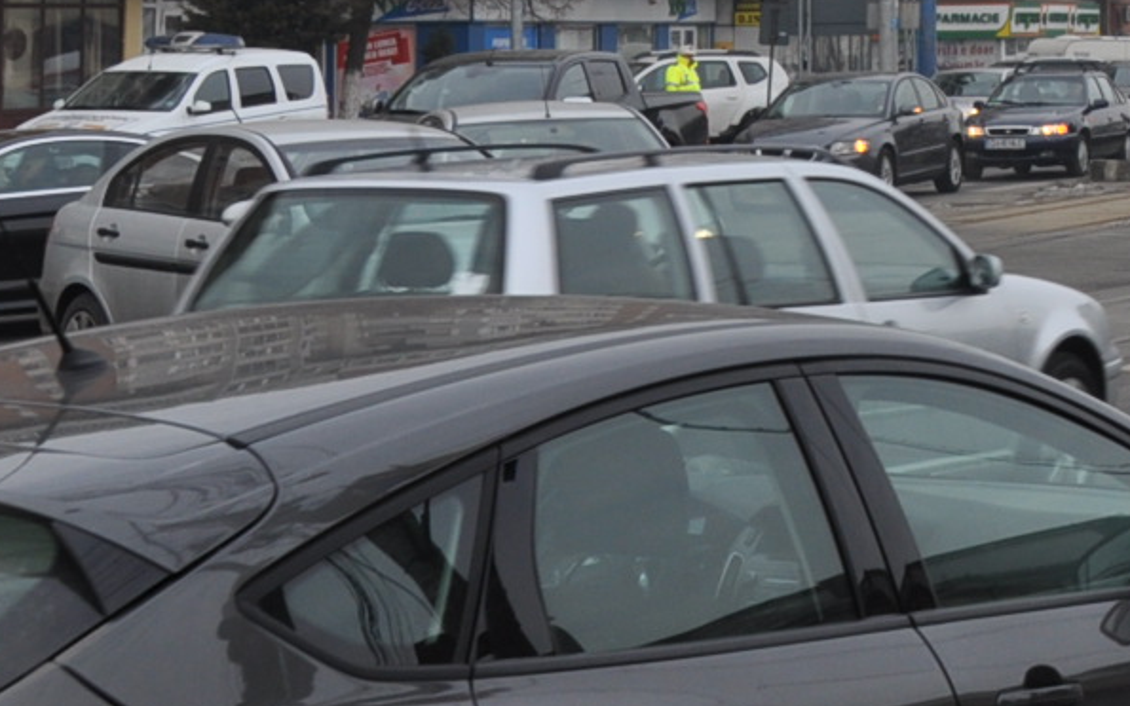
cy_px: -421
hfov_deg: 16.2
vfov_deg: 10.4
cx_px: 1523
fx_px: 3727
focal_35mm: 121
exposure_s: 1/100
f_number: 10
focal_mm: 22
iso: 200
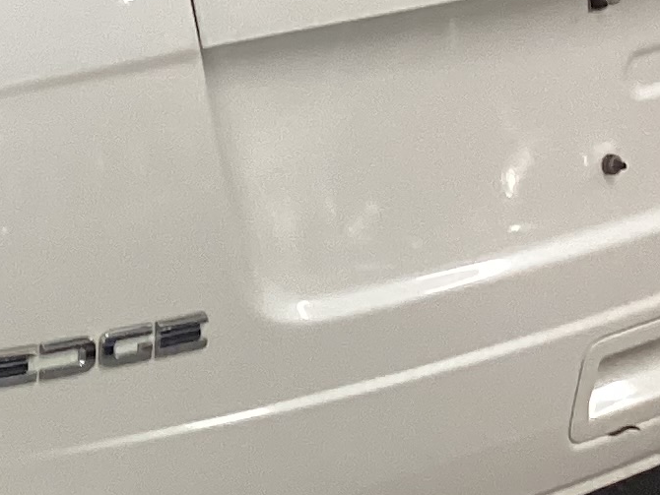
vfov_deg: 9.8
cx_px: -261
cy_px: 166
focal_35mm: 151
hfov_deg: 12.6
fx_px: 2880
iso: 200
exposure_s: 1/60
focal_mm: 3.3
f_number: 2.4
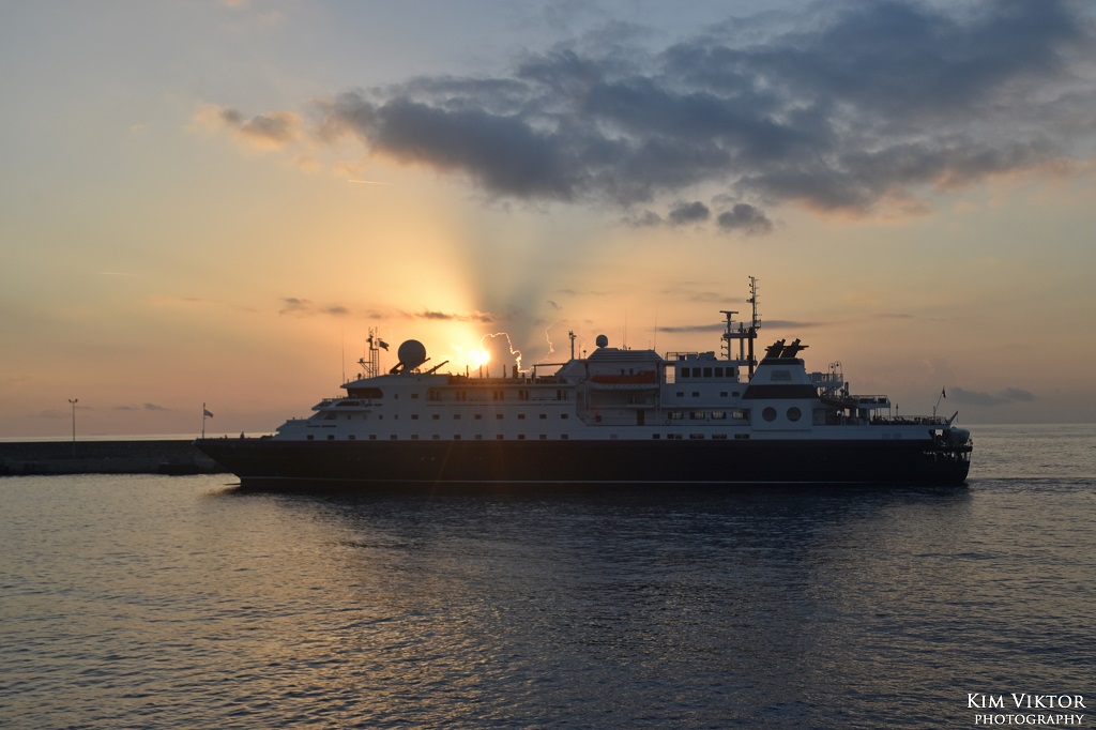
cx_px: 548
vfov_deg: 29.8
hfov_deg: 43.6
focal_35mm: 45
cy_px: 365
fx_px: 1369
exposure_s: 1/400
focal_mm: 30
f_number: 10
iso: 200
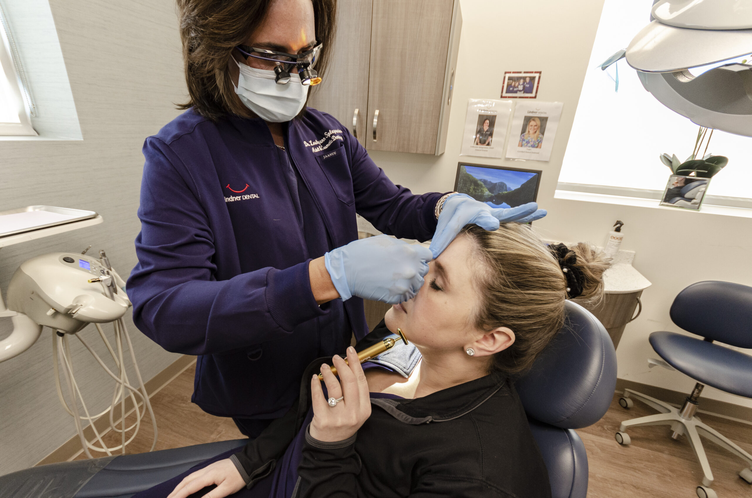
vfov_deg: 77.1
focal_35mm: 15
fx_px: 313
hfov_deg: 100.5
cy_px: 249
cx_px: 376
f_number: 5
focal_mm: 10
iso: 800
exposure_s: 1/25
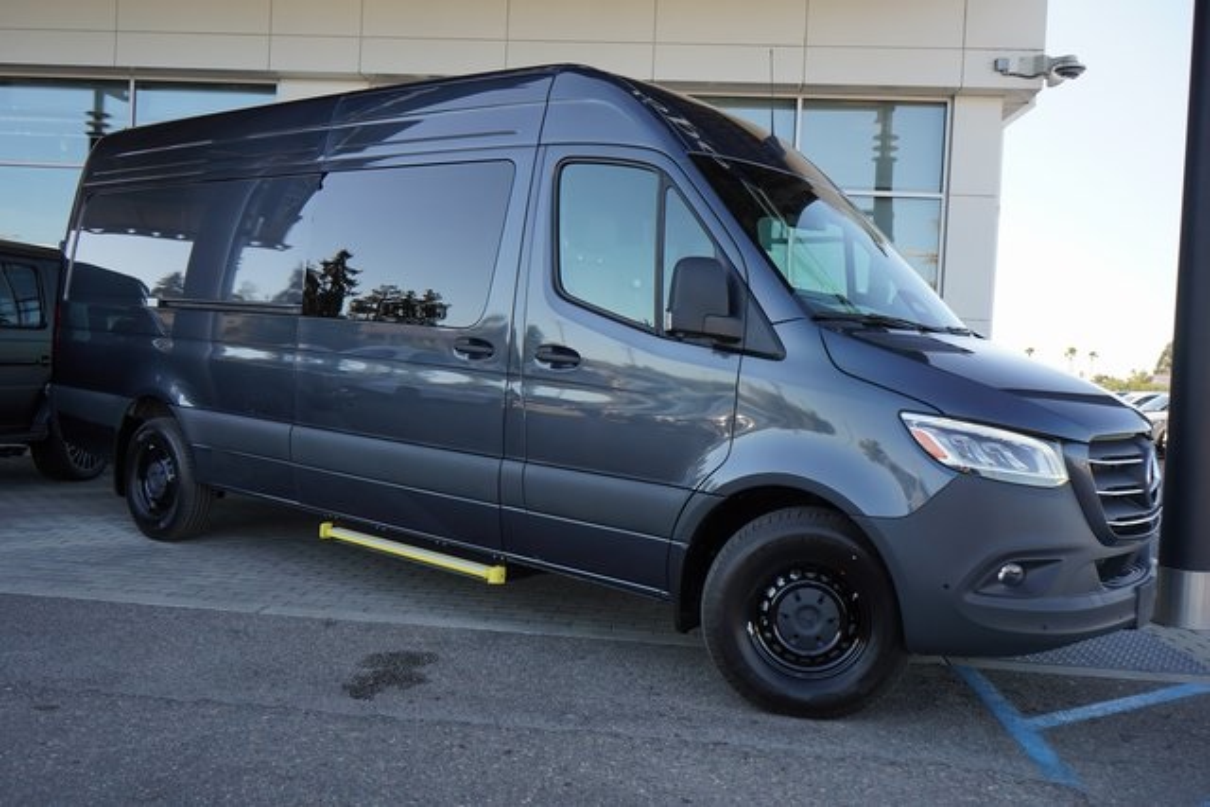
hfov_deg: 61.9
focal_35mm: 30
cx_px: 605
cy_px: 404
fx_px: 1008
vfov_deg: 43.6
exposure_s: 1/500
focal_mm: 30
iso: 1000
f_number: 8
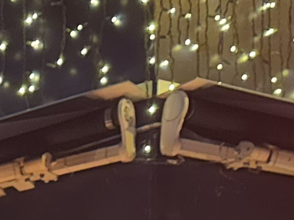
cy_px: 574
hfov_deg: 10.7
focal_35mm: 166
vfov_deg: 8.1
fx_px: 1410
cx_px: -333
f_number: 1.78
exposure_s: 1/33
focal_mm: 6.76
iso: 1000
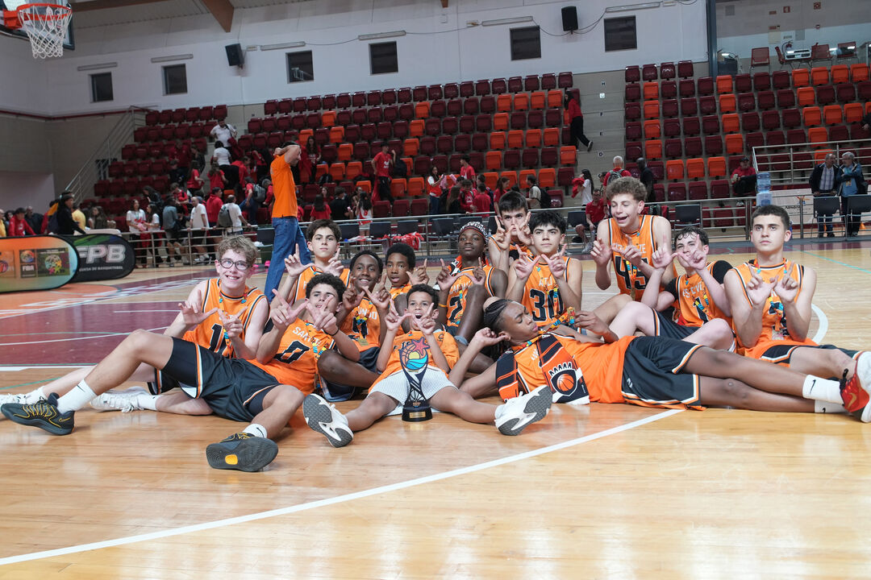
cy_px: 290
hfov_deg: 54.4
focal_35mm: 35
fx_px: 847
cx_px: 436
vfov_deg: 37.9
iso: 2500
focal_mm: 35
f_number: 7.1
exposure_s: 1/250
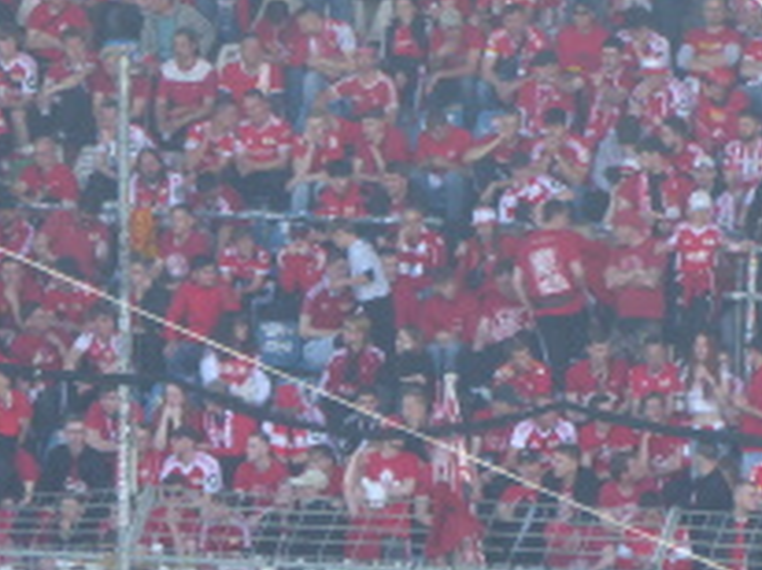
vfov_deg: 1.6
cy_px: 422
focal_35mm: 943
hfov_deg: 2.1
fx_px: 20734
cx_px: 215
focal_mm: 77.3
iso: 200
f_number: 6
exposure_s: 1/100
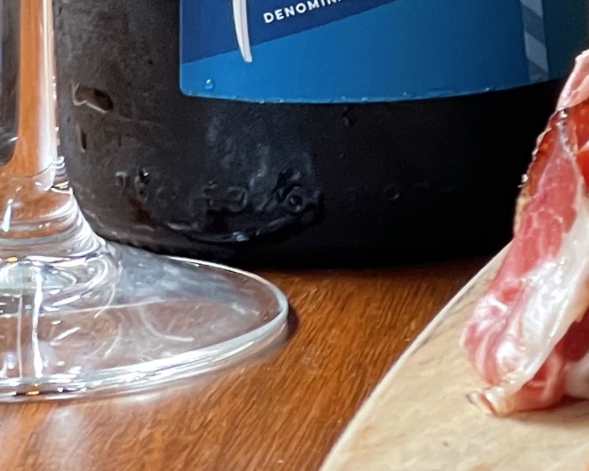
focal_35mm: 243
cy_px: -434
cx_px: 942
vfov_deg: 6.2
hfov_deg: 7.8
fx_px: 4237
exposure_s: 1/50
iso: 125
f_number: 2
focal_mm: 6
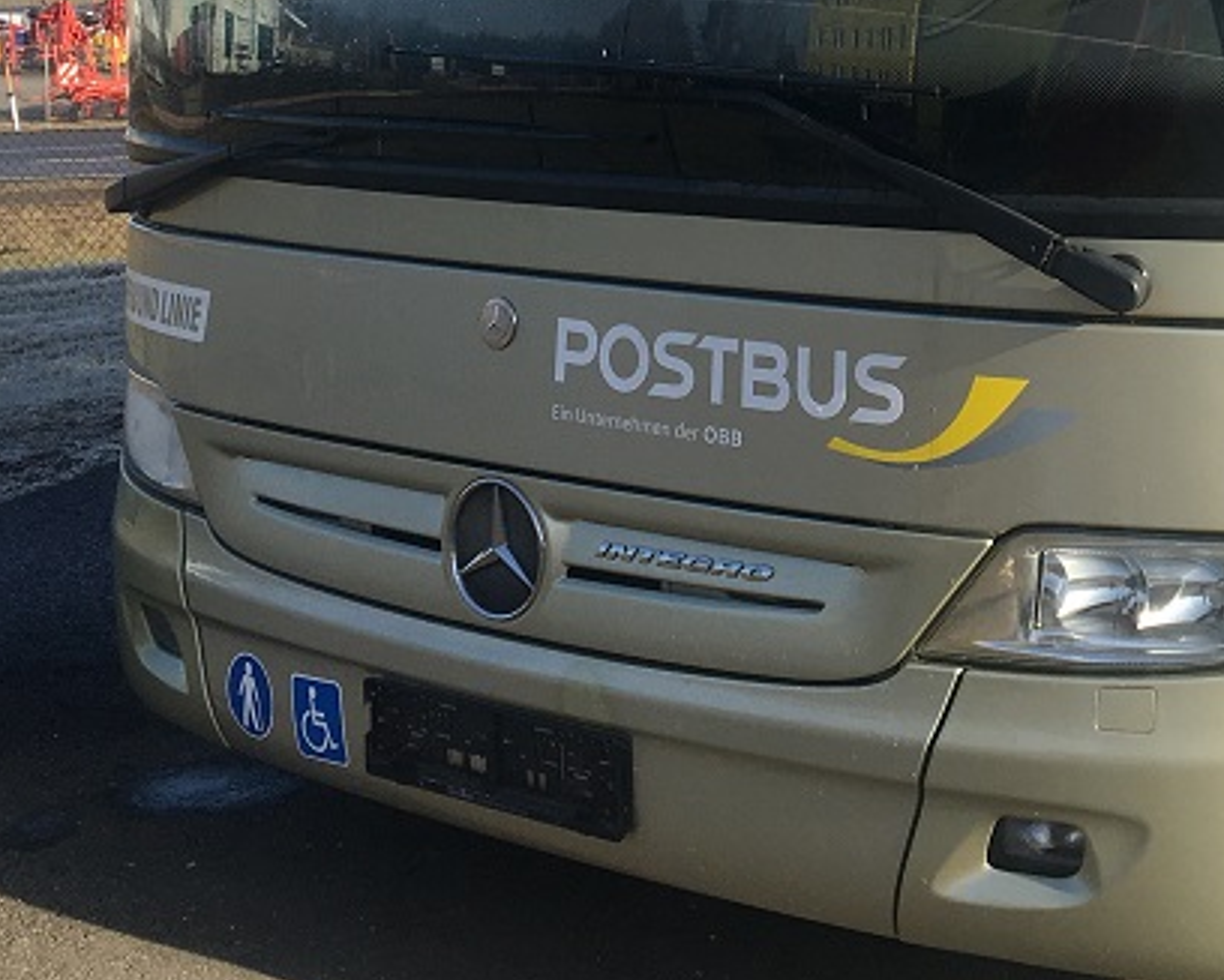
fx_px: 2574
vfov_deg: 20.7
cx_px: 1137
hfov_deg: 25.8
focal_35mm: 71
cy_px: -60
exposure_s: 1/950
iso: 25
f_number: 2.2
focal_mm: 4.15
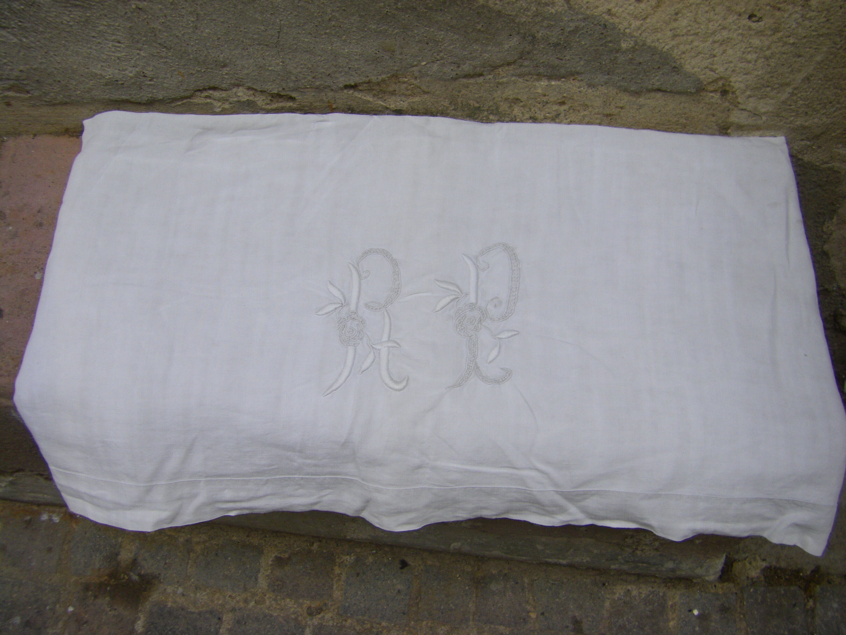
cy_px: 318
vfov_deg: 37.7
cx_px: 423
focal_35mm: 38
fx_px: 929
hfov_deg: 49.0
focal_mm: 6.3
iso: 125
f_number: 3.5
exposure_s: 1/100
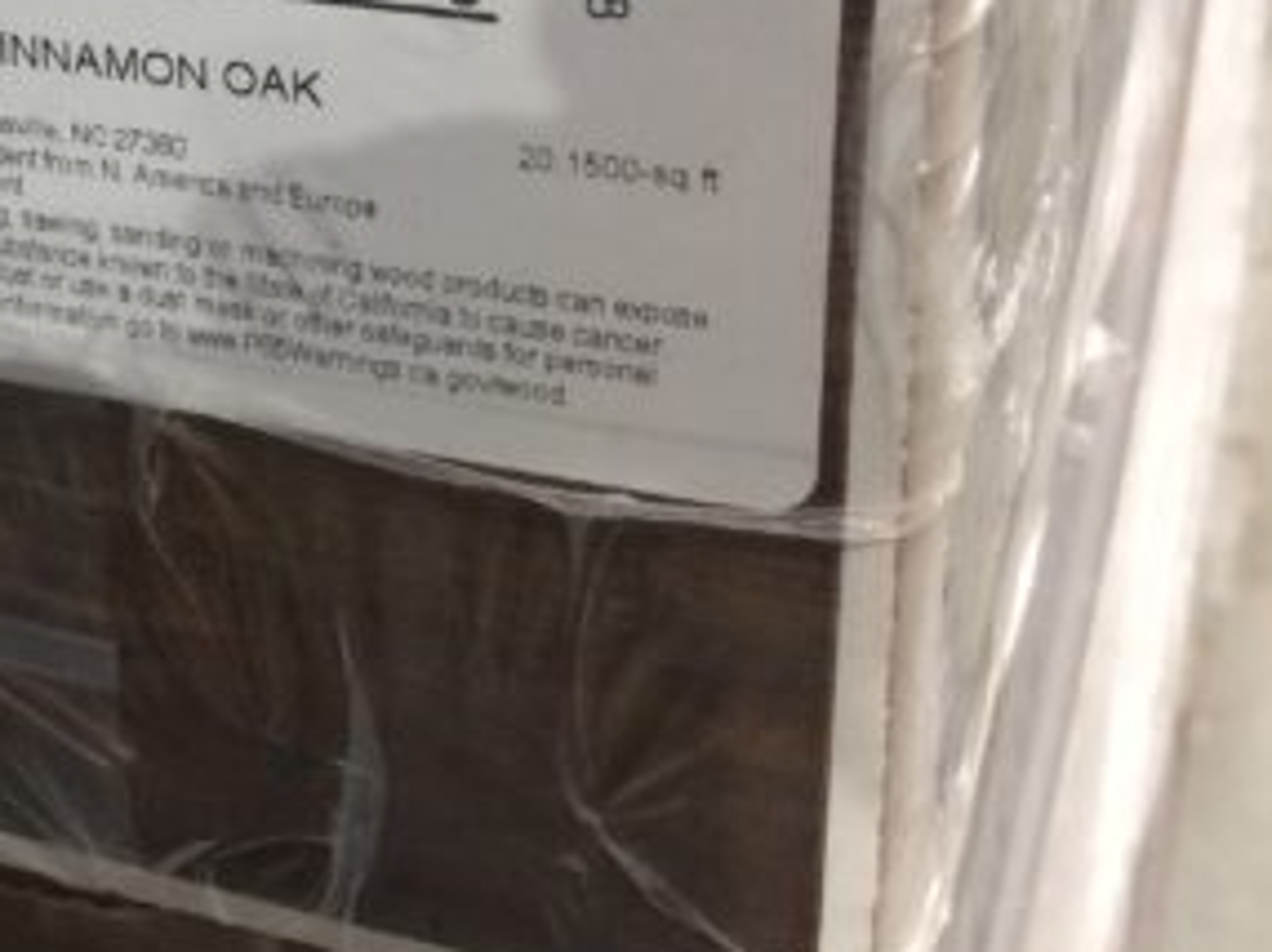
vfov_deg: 18.1
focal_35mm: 78
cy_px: -125
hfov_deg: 23.6
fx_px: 2864
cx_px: -89
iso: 160
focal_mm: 4.15
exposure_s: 1/30
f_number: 2.2
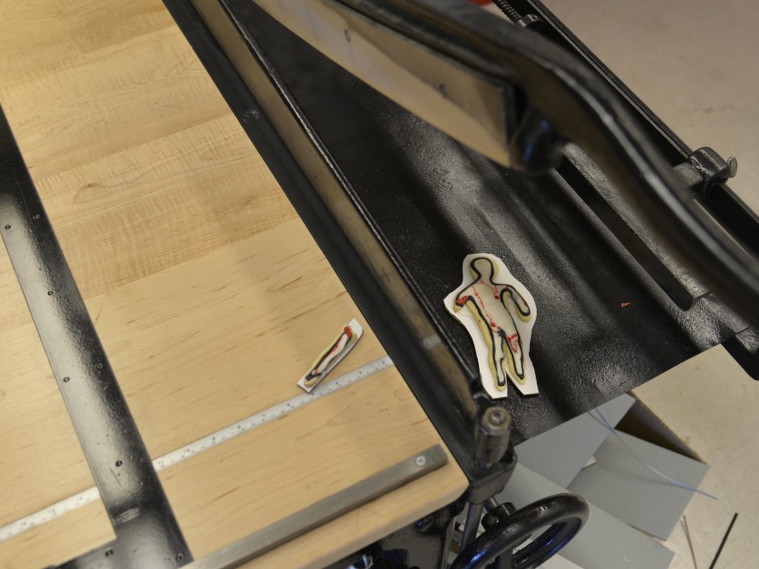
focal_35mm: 42
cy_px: 289
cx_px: 394
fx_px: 921
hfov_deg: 44.8
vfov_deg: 34.3
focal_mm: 38
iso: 400
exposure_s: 1/80
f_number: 4.5
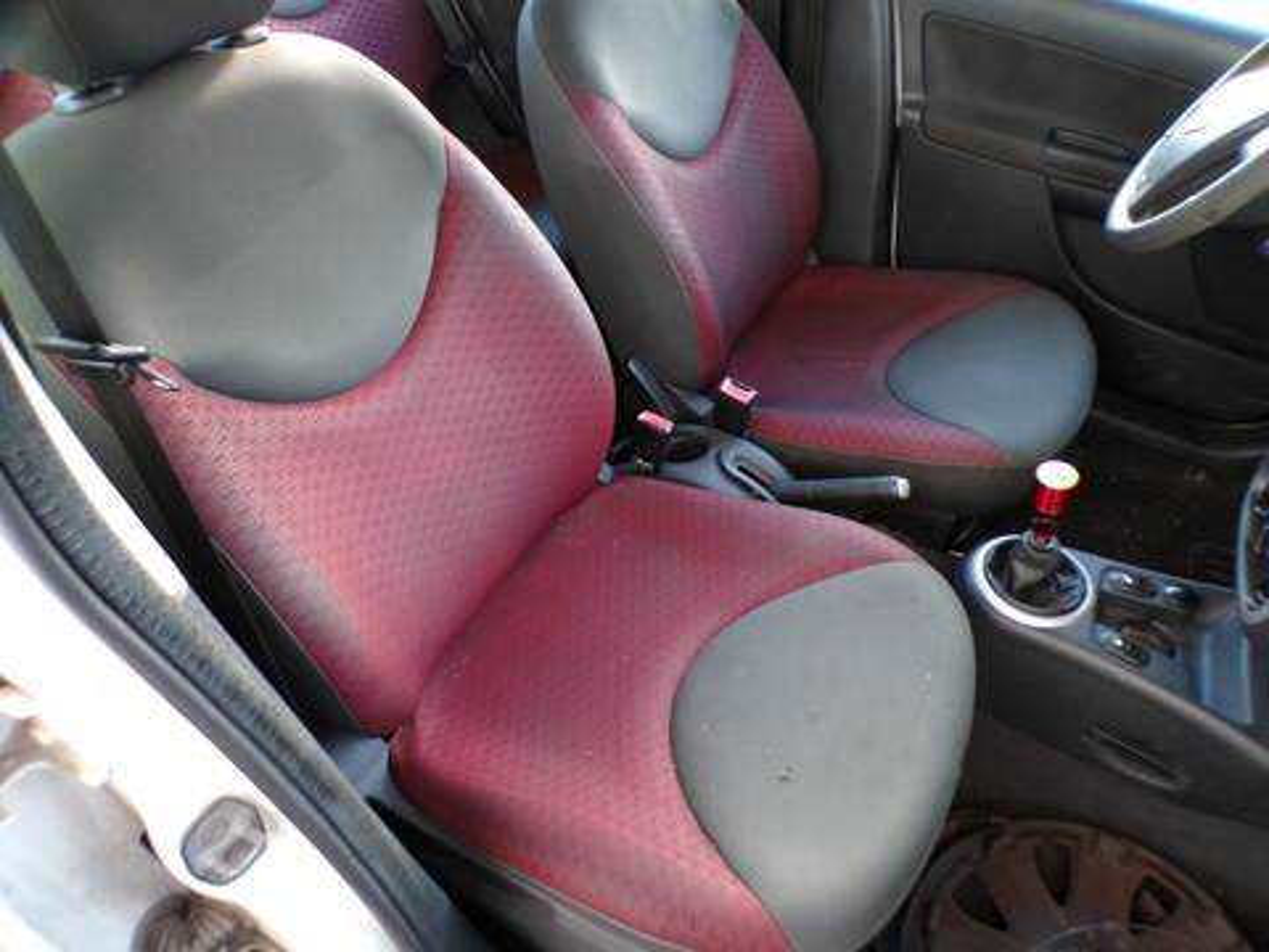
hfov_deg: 71.6
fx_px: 880
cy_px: 476
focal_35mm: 24
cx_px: 634
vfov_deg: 56.8
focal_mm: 4.3
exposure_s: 1/25
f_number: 3
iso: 200
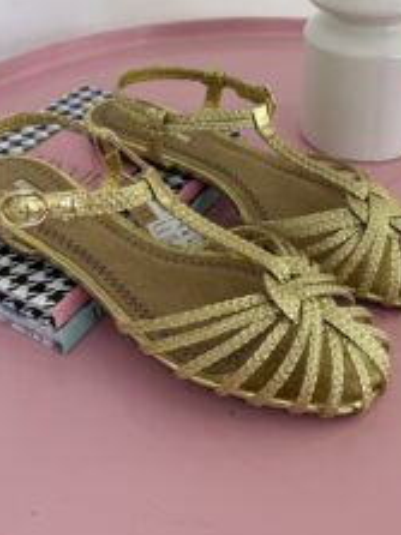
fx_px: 665
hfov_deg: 33.5
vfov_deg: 42.8
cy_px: 149
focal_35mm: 43
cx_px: 219
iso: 80
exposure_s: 1/329
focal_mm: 6.76
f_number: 1.78
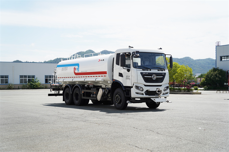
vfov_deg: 28.1
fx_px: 305
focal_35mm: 48
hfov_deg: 41.1
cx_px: 114
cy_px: 76
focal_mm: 48
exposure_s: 1/1250
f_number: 5
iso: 100
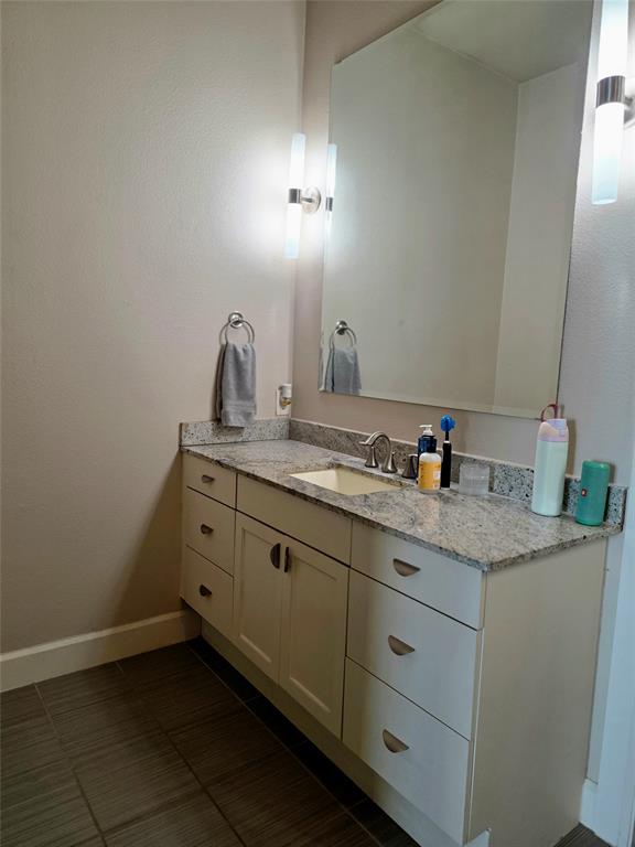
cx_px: 318
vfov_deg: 73.9
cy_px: 424
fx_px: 563
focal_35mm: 23
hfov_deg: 58.9
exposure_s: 1/120
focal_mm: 6.3
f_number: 1.7
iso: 200
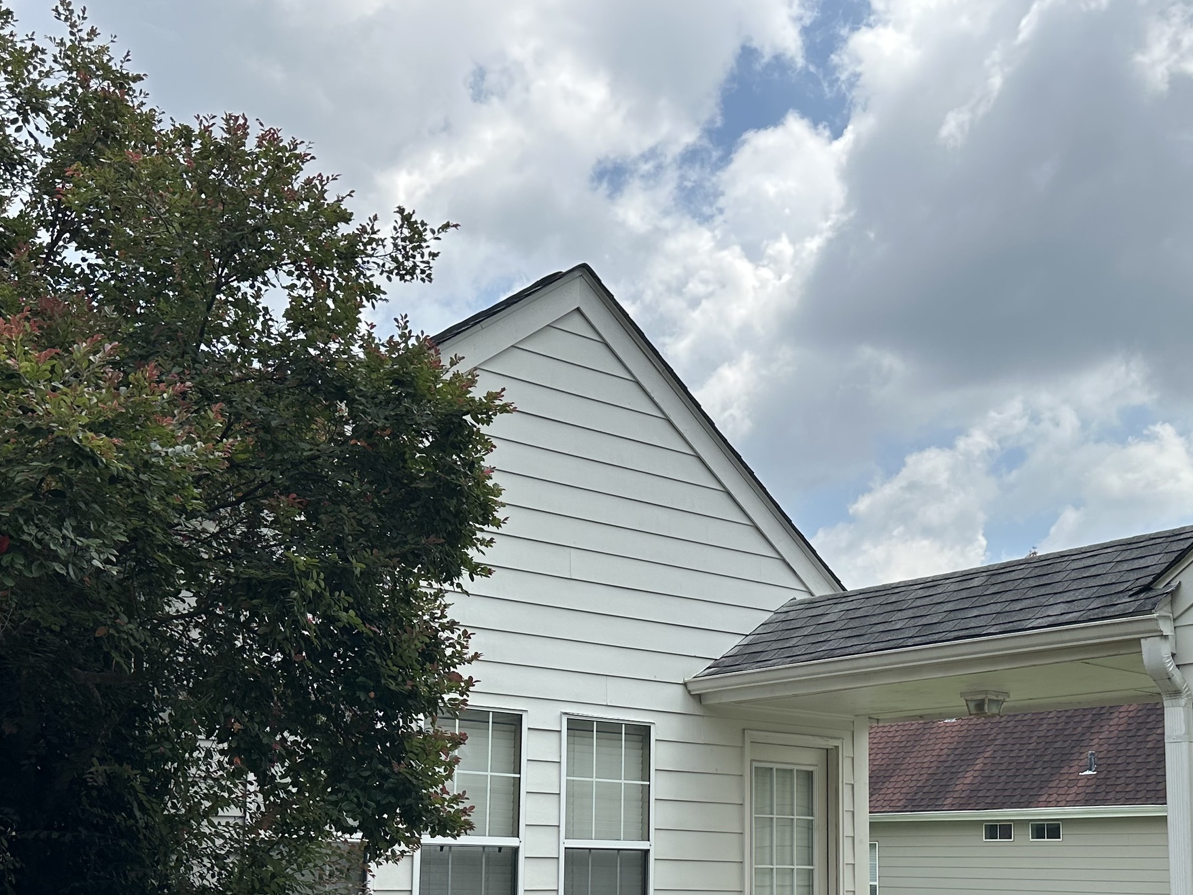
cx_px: 651
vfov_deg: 33.4
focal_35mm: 42
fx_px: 1448
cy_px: 714
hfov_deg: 44.7
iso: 80
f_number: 1.78
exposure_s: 1/3356
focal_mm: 6.86
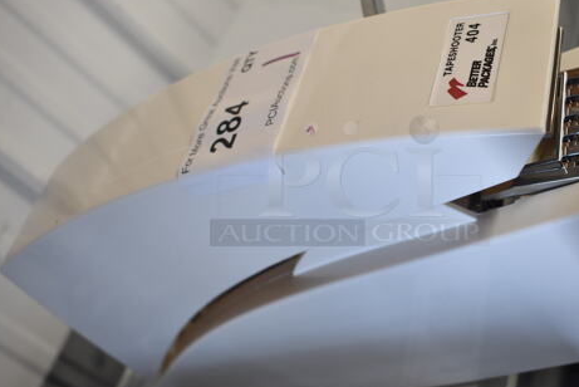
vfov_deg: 27.2
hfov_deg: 39.6
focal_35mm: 50
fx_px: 799
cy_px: 180
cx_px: 350
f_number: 4
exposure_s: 1/40
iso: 450
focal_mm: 25
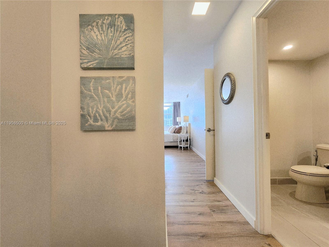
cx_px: 164
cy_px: 124
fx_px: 124
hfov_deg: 106.2
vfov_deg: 89.9
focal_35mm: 13
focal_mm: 2.2
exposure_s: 1/60.2
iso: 64
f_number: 2.2
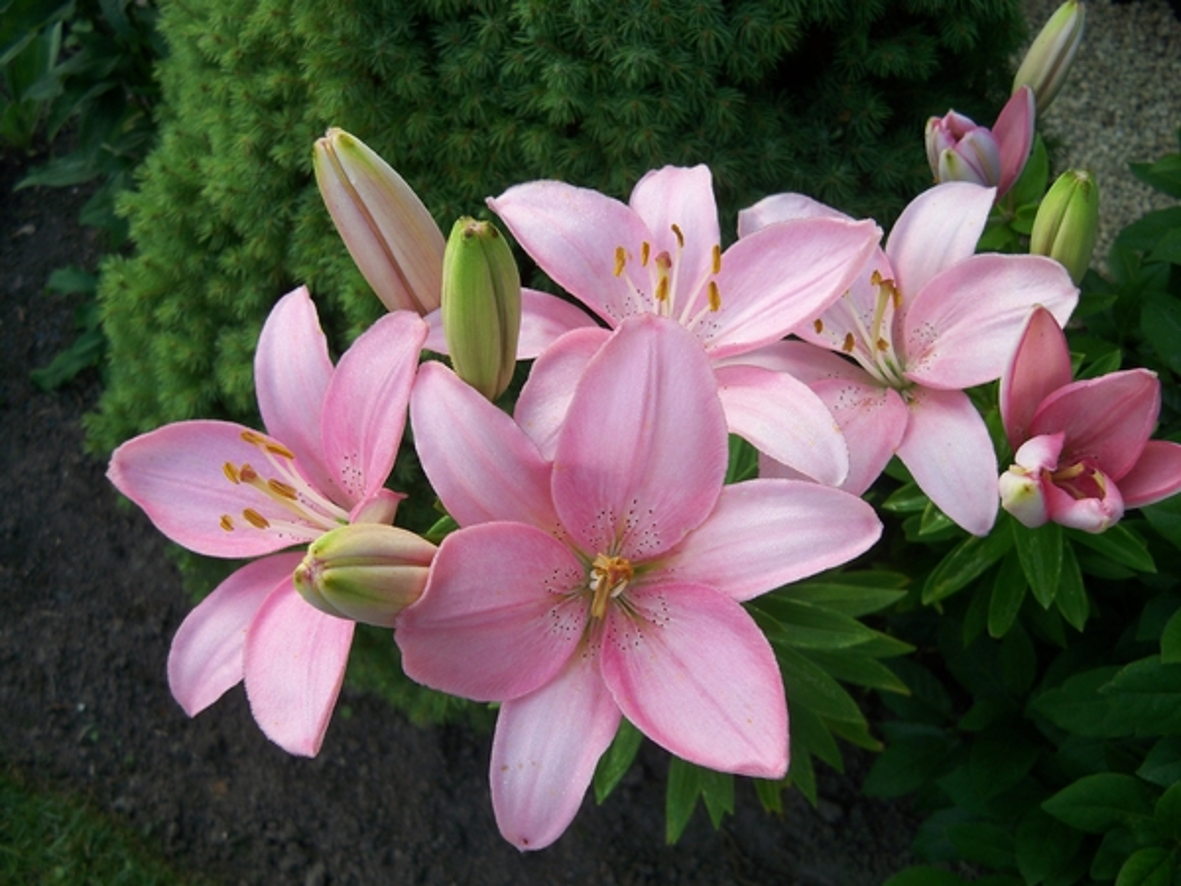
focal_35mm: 37
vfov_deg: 38.7
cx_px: 590
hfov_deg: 50.1
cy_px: 443
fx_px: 1262
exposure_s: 1/100
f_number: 3.1
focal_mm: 7.9
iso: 64
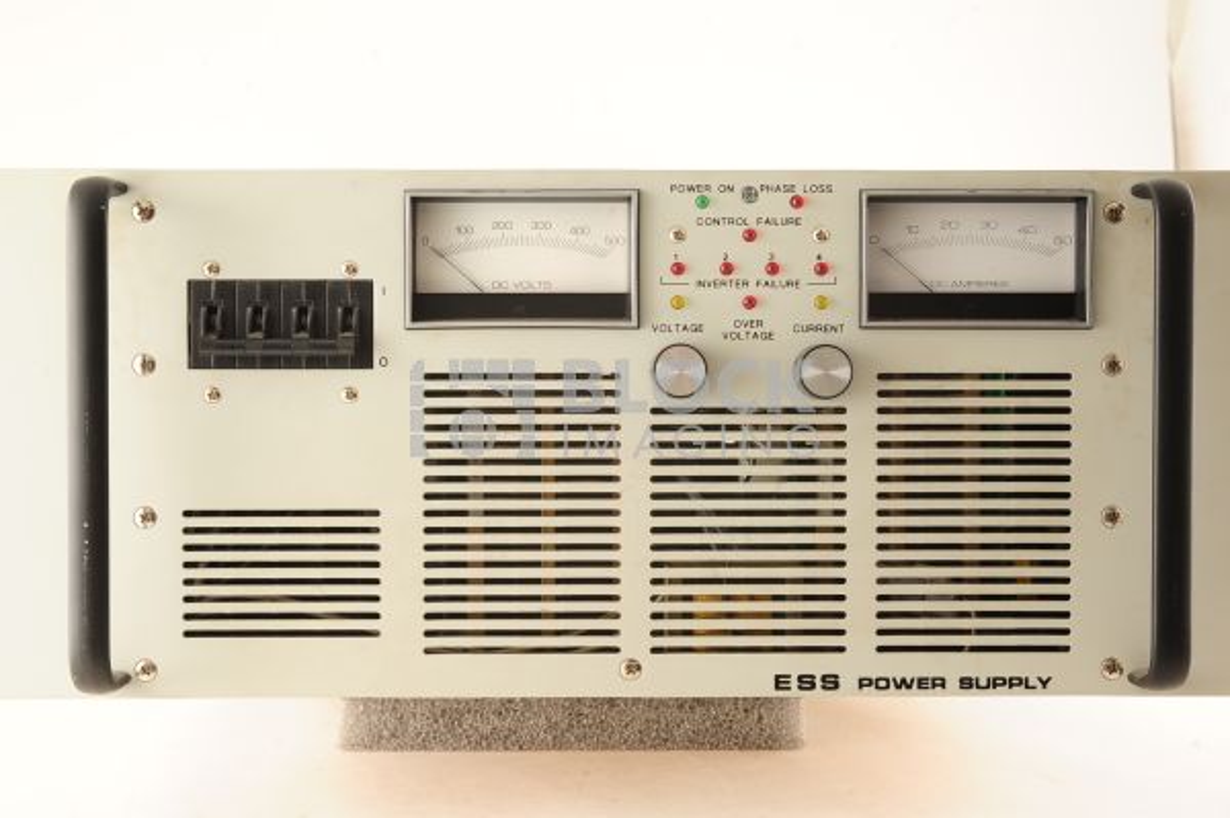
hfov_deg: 39.6
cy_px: 409
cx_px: 615
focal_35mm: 50
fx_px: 1707
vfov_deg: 26.9
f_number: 10
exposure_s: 1/160
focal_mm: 50
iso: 1600
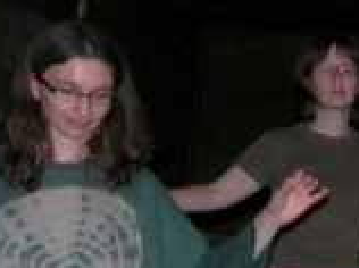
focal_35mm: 132
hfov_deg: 13.1
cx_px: 700
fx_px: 1367
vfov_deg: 10.8
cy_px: 391
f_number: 2.8
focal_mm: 4.6
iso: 200
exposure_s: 1/30
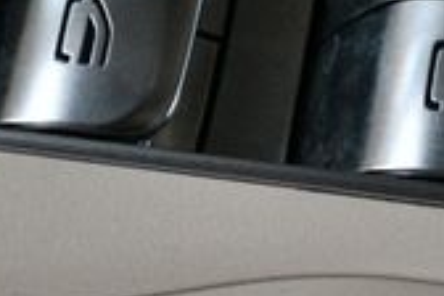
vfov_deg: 6.0
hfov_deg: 8.9
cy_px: -18
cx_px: 513
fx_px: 2824
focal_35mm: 229
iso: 3200
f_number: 5.3
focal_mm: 40
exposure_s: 1/125
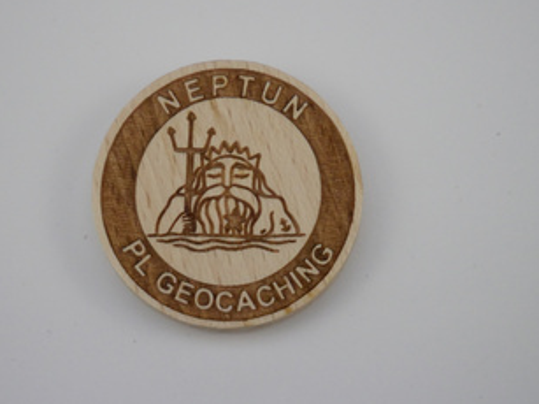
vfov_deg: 11.4
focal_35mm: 130
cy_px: 194
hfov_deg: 15.2
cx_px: 234
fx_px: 2023
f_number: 6.3
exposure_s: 1/2000
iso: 3200
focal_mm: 57
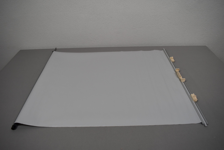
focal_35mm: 27
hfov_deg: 67.4
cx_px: 112
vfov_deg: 47.9
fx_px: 168
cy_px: 75
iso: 400
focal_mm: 18
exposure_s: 1/250
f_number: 5
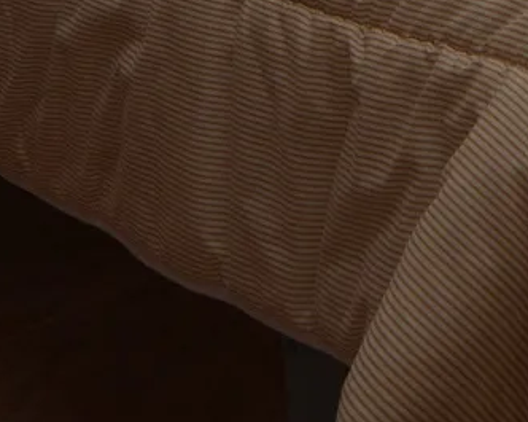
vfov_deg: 11.6
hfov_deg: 16.8
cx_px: 717
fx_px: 1671
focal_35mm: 107
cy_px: -623
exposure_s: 1/160
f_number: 6.3
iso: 100
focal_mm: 12
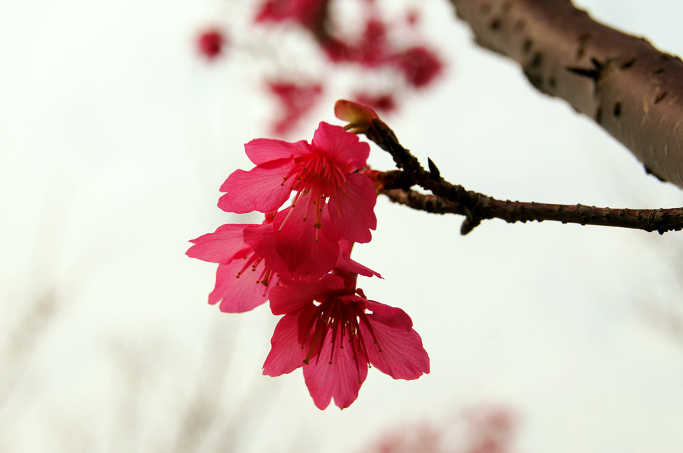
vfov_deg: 16.5
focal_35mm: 82
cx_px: 342
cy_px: 226
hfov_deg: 24.6
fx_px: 1563
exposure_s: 1/320
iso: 100
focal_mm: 55
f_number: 9
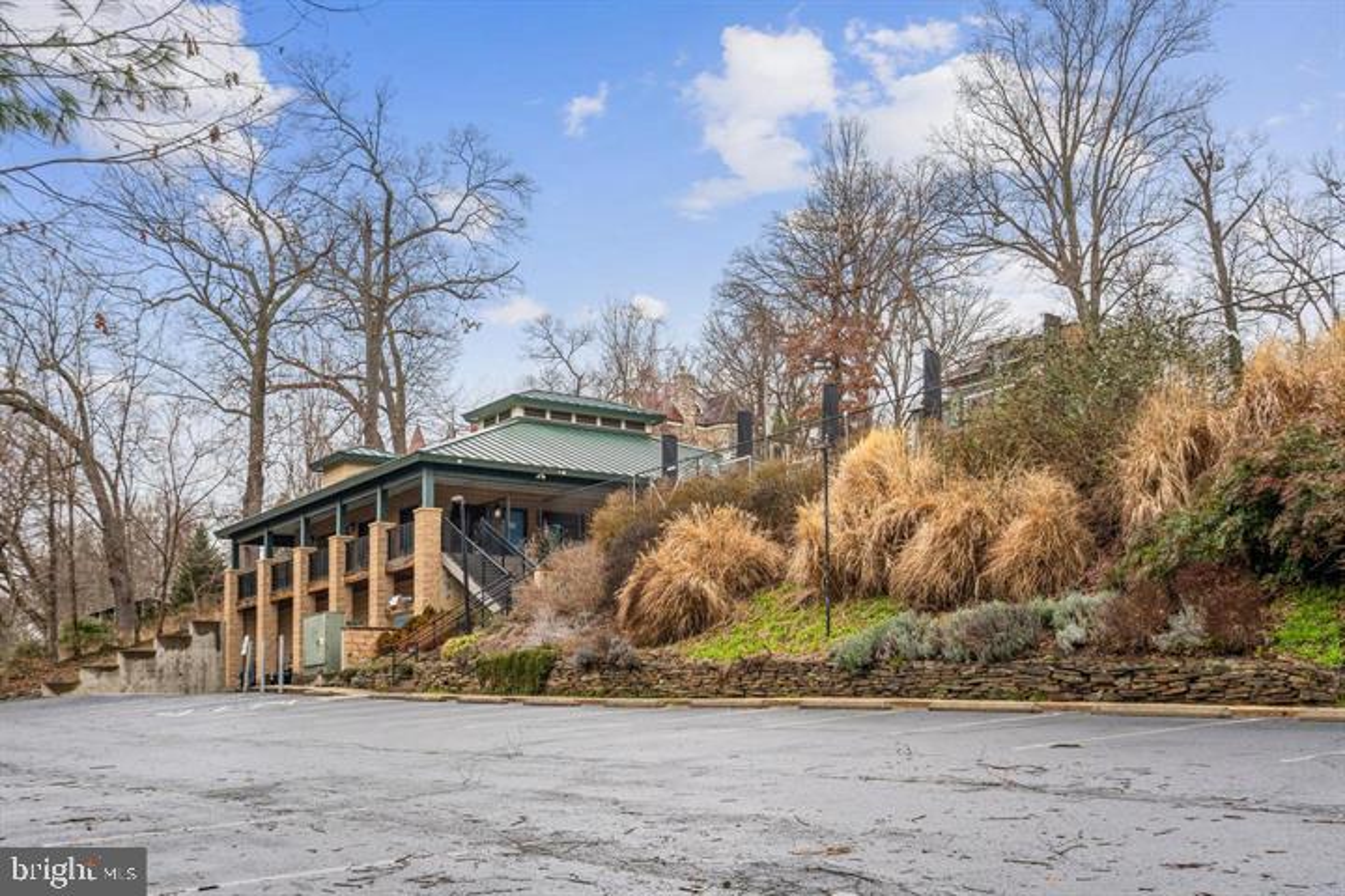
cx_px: 672
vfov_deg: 37.9
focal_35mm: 35
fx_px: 1308
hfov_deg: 54.4
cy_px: 448
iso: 200
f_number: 8
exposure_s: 1/100
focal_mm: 35
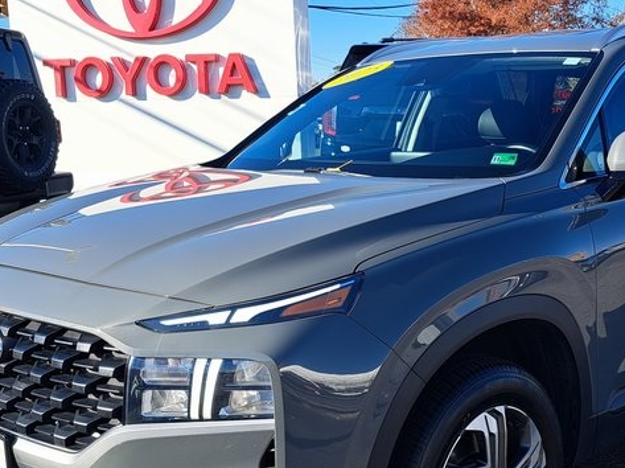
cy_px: 272
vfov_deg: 28.0
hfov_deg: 36.5
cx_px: 408
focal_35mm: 52
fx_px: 938
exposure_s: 1/769
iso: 50
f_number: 1.8
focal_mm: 5.23
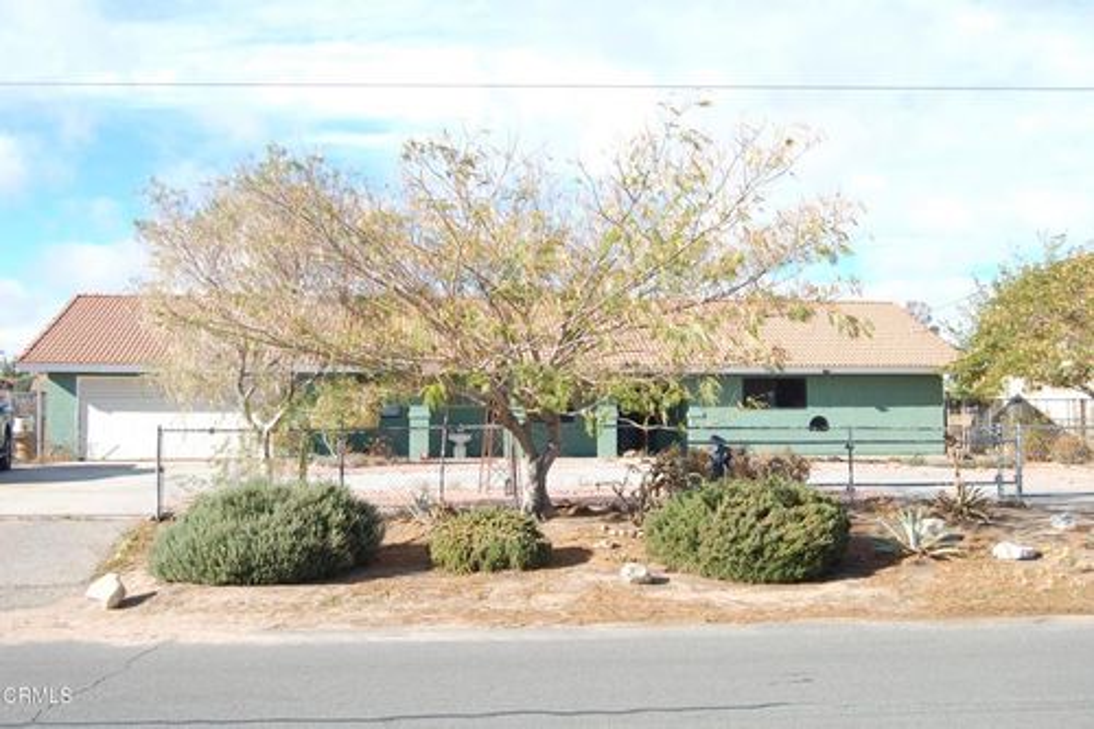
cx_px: 547
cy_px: 364
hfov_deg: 49.6
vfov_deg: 34.2
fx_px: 1185
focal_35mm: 39
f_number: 9
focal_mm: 26
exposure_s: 1/320
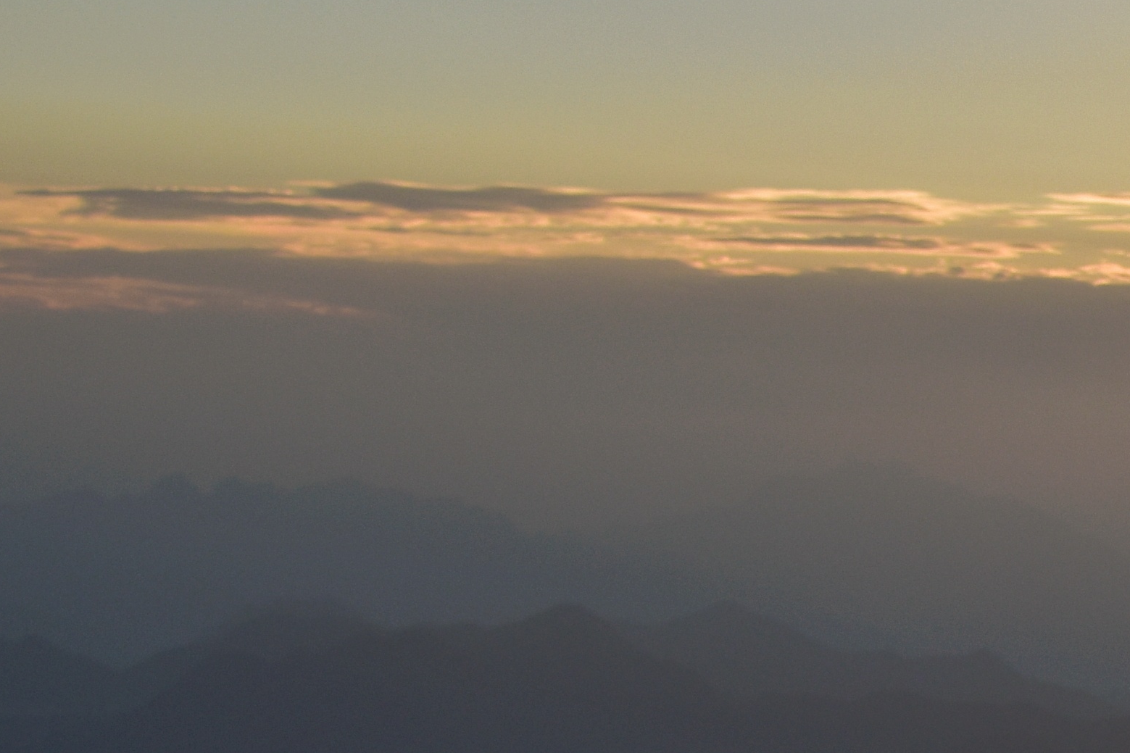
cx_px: 2084
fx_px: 3986
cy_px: 659
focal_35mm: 127
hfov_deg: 14.1
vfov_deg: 10.7
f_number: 8
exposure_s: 1/500
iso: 200
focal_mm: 22
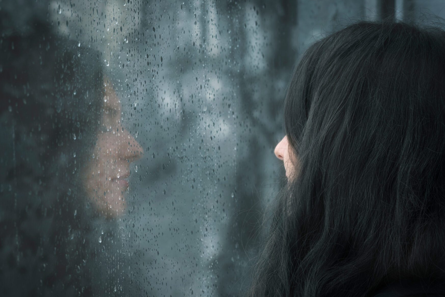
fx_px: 1385
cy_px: 156
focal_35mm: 112
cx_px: 216
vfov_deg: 12.2
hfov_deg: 18.3
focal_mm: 102
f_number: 13
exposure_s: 1/125
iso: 200
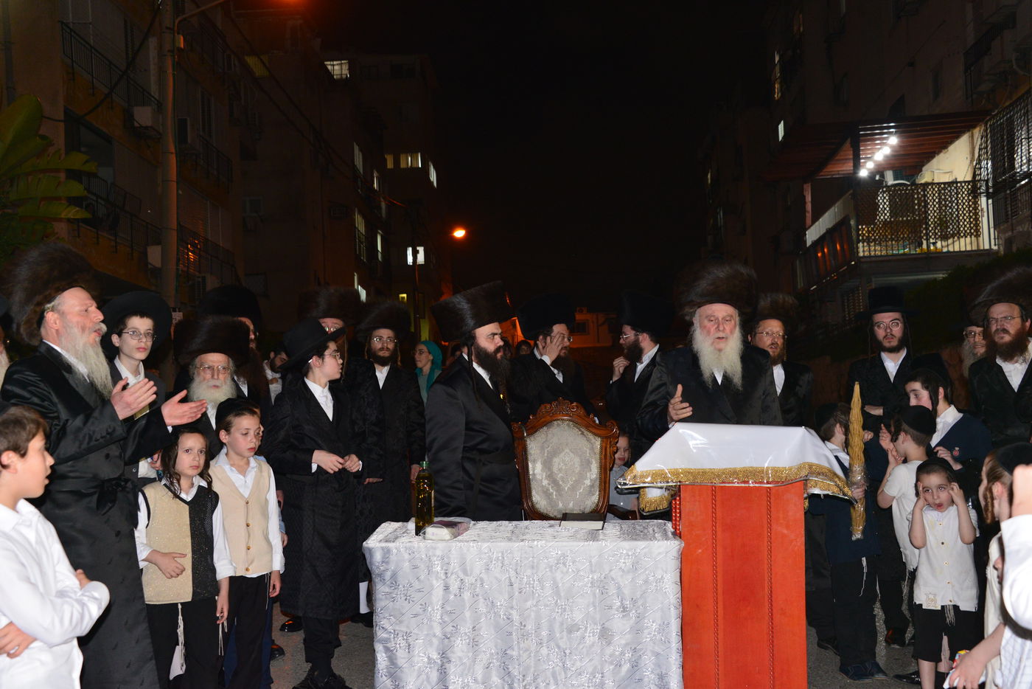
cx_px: 516
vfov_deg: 29.9
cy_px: 344
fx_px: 1290
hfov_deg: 43.6
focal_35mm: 45
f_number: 5.6
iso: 2000
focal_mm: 45
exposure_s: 1/100
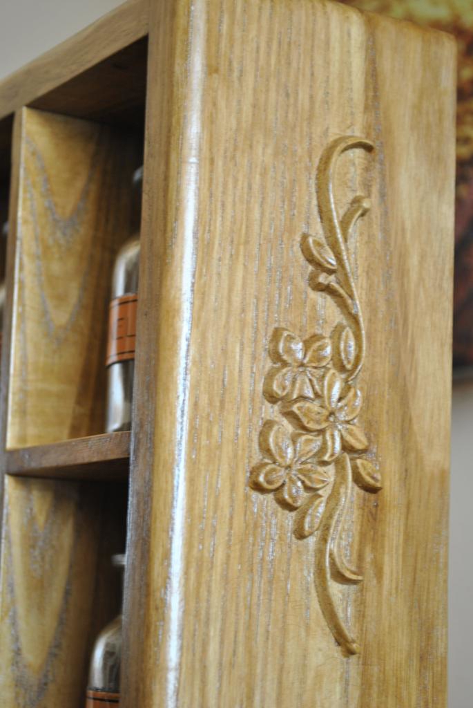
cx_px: 236
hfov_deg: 16.6
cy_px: 354
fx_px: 1622
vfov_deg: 24.6
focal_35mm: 82
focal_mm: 55
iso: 200
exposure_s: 1/1.3
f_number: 5.6
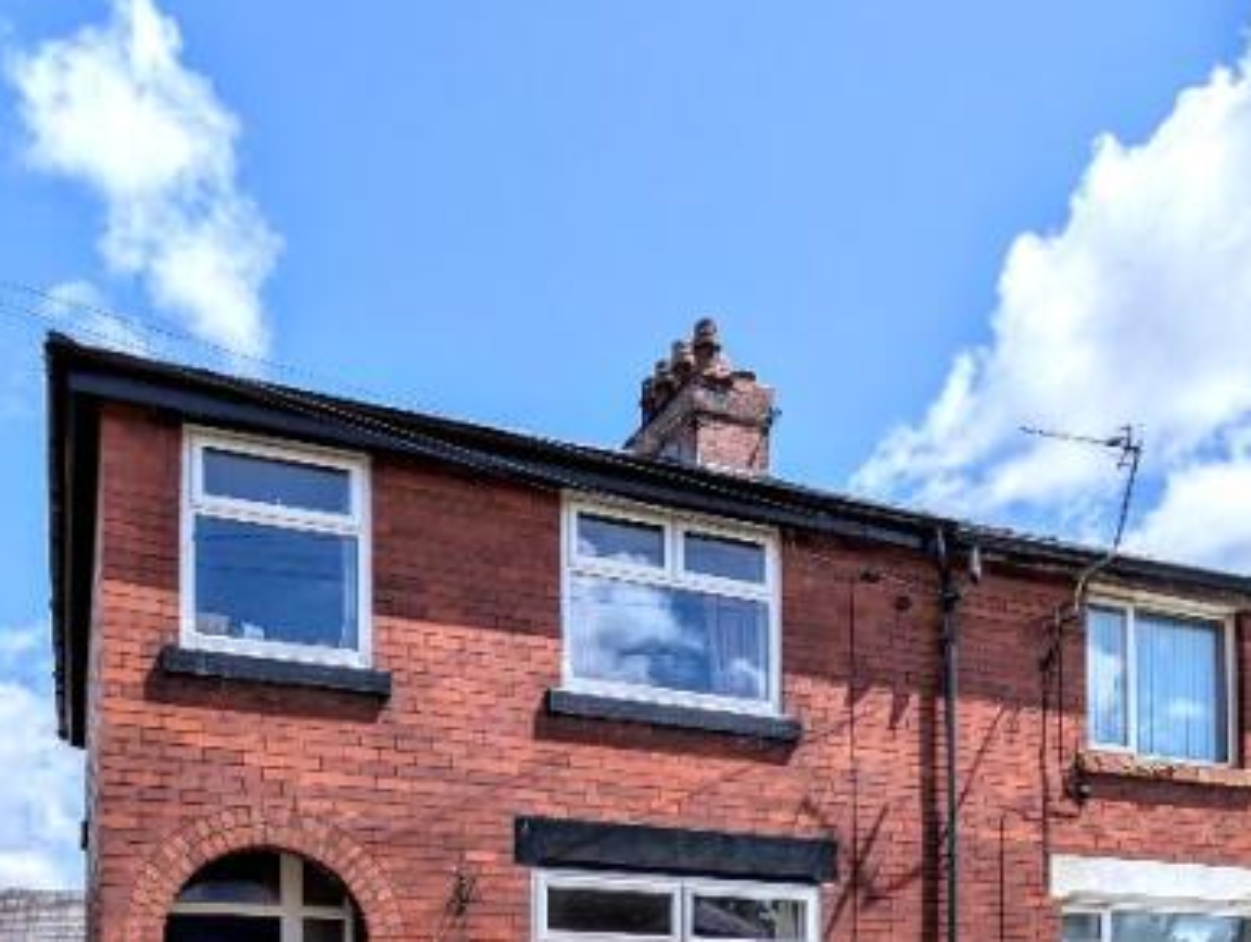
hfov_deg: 56.6
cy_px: 1041
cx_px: 547
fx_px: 1158
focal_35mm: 32
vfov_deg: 37.0
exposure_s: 1/5780
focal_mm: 2.02
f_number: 1.7
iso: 51
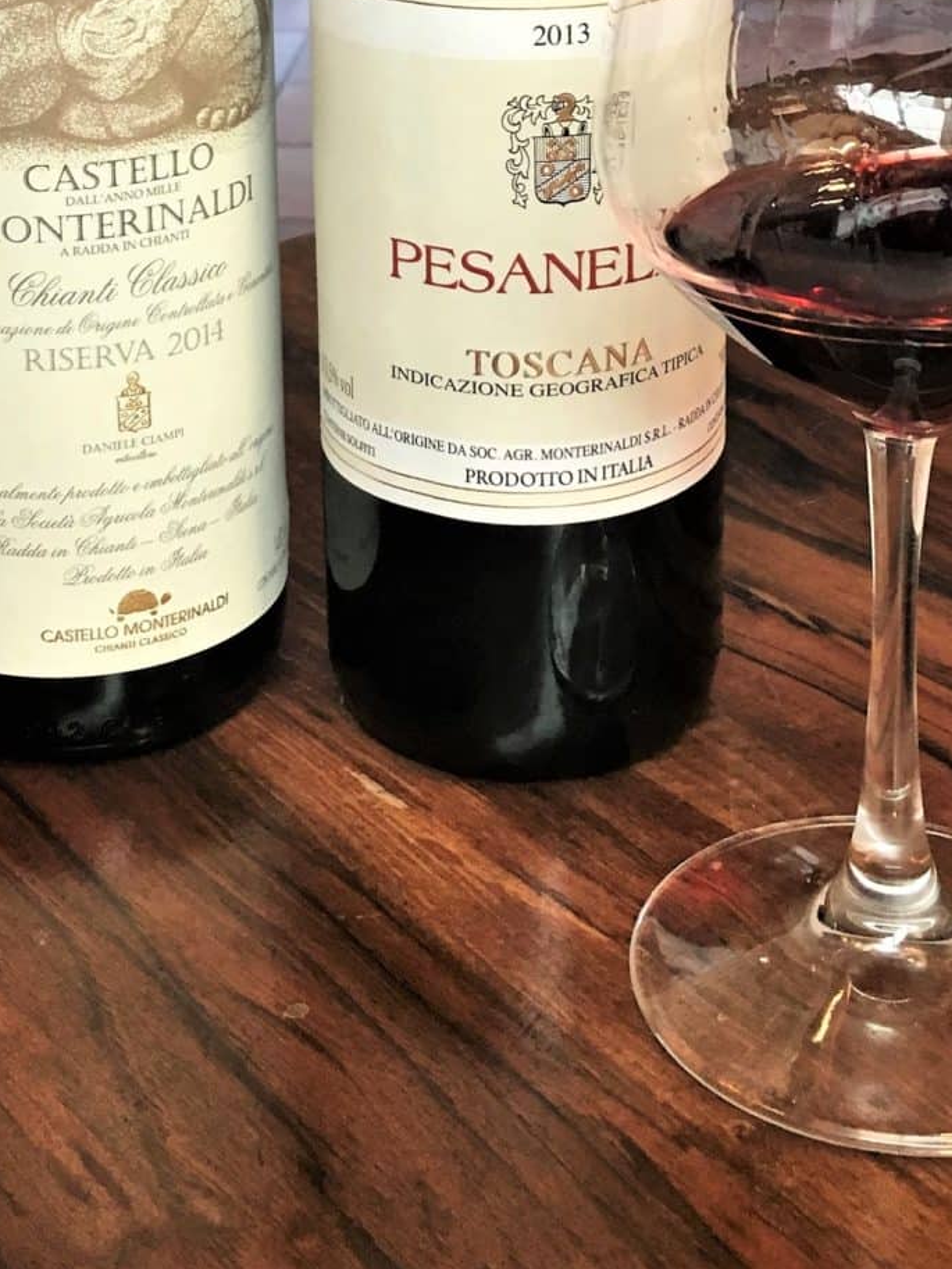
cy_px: -63
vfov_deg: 29.2
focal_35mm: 61
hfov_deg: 24.0
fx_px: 2236
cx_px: 418
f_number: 2.2
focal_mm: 4.15
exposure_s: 1/33
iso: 50
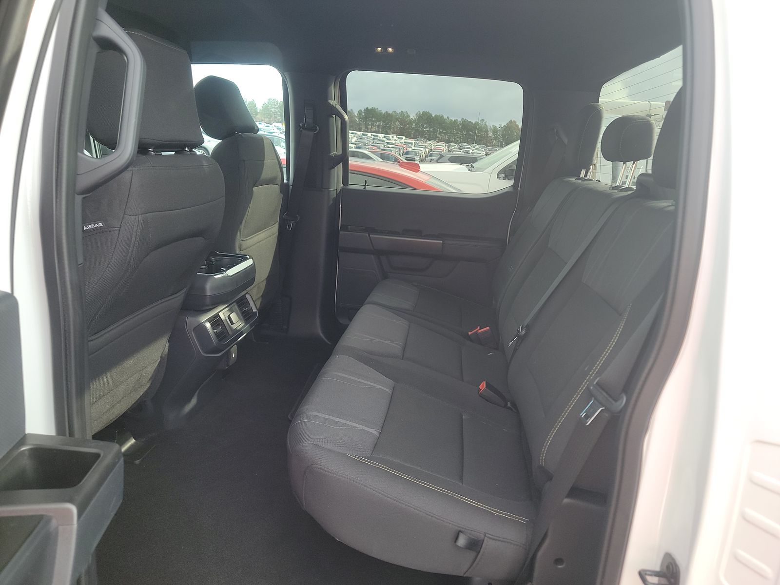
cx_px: 390
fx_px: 541
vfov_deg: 56.8
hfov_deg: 71.6
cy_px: 292
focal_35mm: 24
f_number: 1.8
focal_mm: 6.7
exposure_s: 1/119
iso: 81
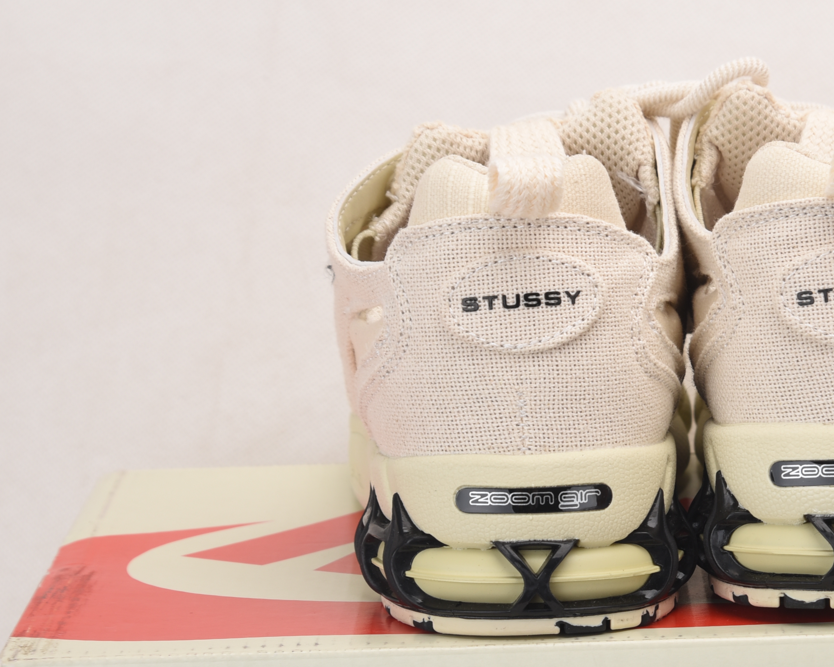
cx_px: 670
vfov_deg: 6.8
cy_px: 568
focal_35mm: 227
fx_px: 5603
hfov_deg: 8.5
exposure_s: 1/200
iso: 100
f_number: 9
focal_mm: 105
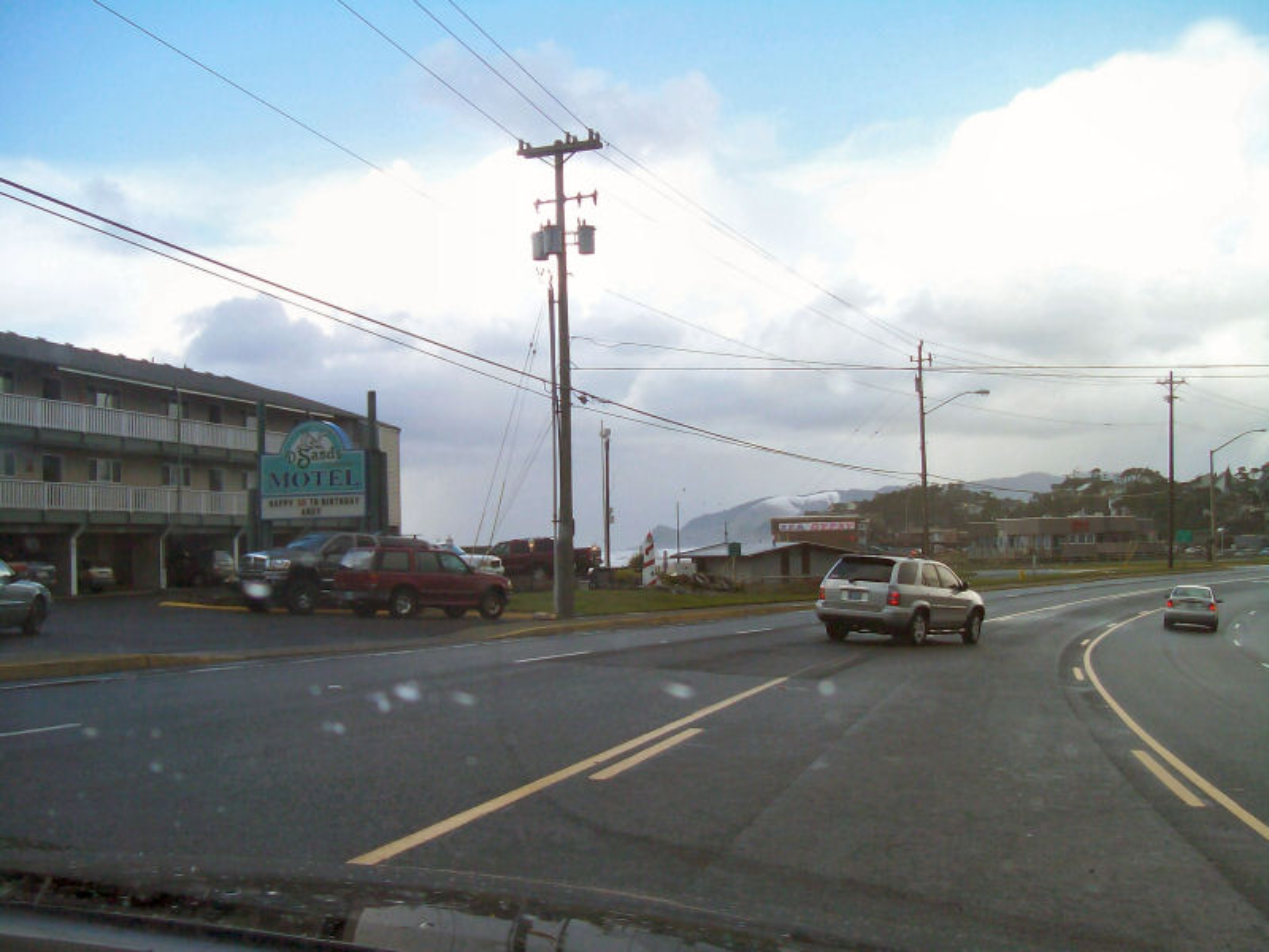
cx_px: 634
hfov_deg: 51.4
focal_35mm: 36
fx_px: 1320
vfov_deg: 39.7
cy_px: 476
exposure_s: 1/334
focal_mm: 6
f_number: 2.7
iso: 80
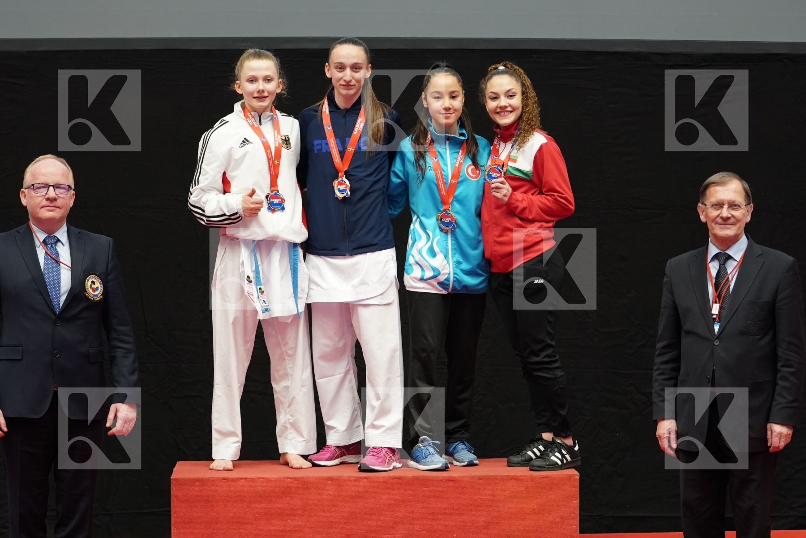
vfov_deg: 13.0
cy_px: 269
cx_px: 403
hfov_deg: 19.5
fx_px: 2351
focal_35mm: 105
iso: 1600
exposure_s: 1/320
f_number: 2.8
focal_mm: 70
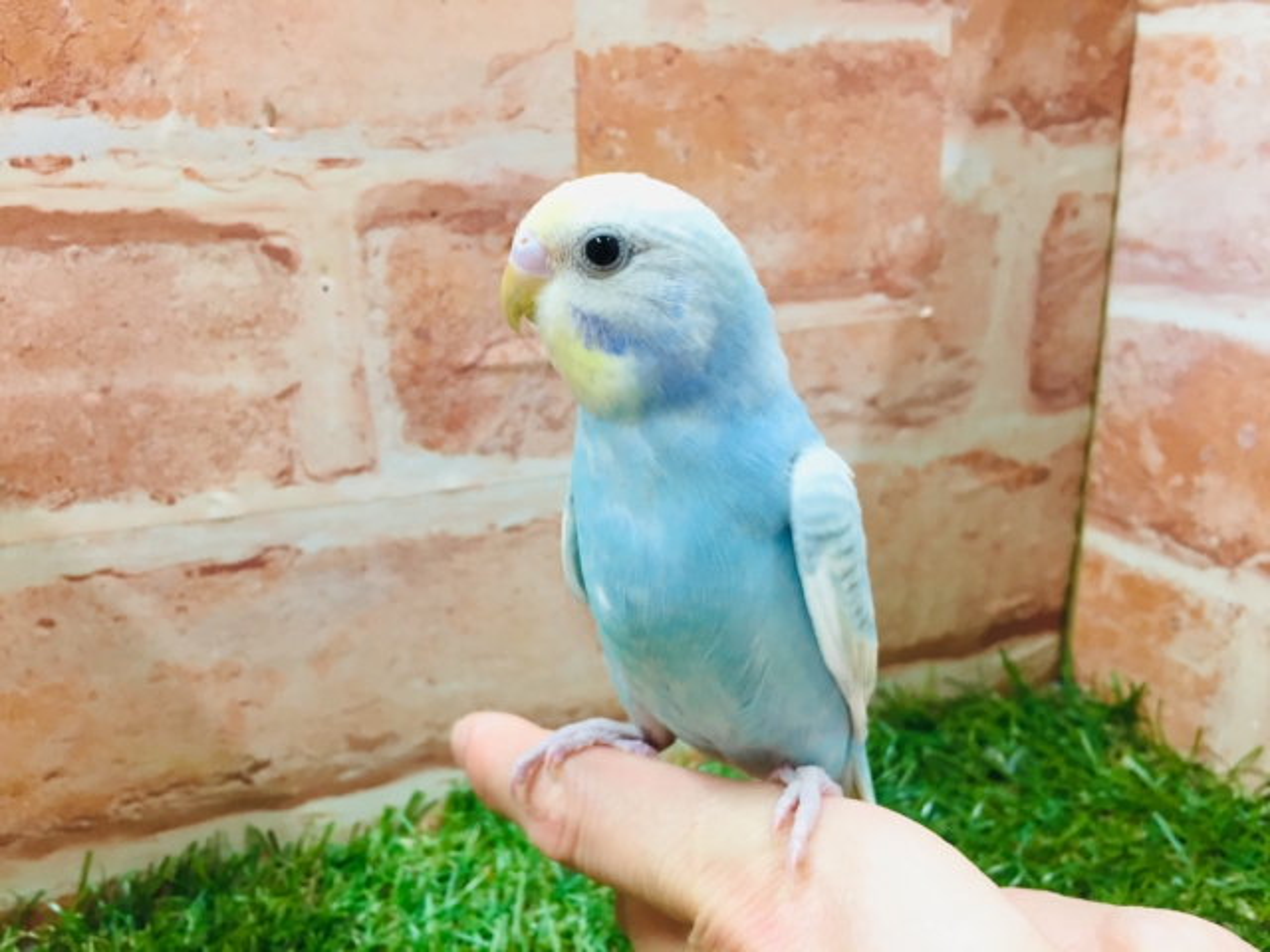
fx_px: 1064
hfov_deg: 61.7
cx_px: 635
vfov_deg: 48.2
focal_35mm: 29
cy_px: 476
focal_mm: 4.15
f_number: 2.2
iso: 64
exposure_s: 1/30
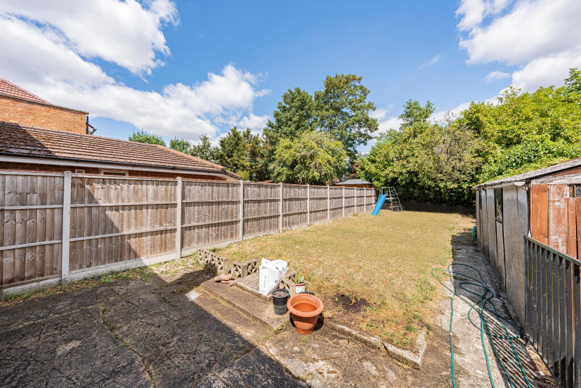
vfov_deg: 90.0
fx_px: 194
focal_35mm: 12
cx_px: 290
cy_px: 194
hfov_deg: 112.6
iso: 320
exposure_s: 1/400
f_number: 9
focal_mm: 12
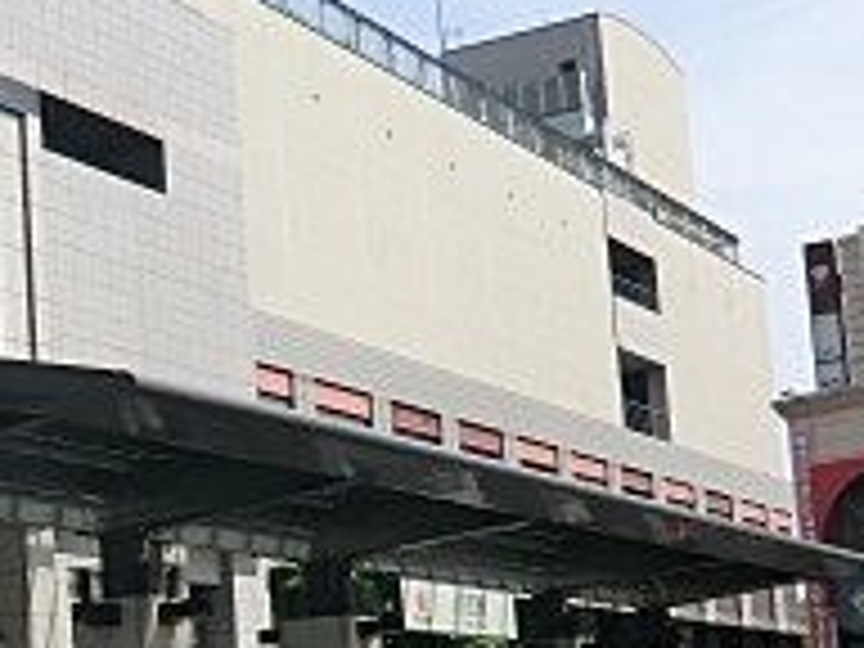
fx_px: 1997
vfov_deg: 18.3
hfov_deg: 22.6
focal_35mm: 80
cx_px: -148
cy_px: 472
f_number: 7.5
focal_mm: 4.3
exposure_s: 1/200
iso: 80
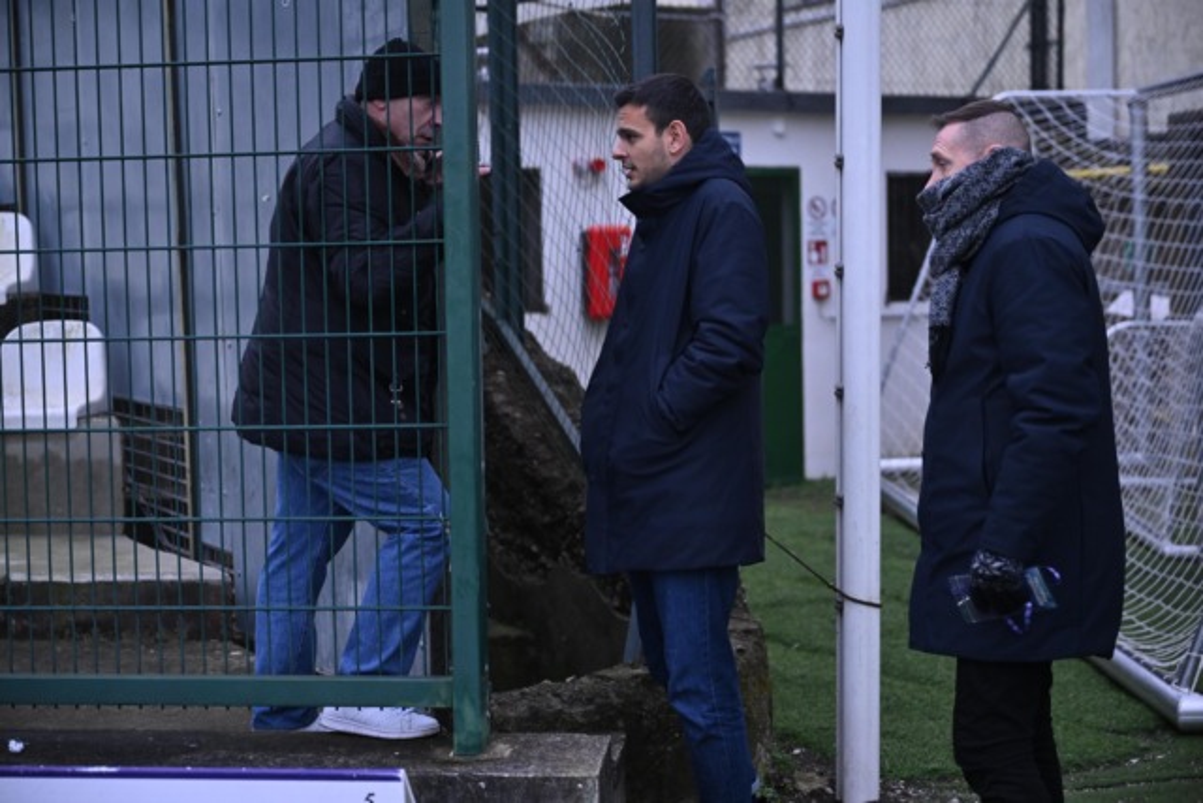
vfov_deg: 23.0
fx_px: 1972
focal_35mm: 59
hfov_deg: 33.9
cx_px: 602
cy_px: 402
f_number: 2.8
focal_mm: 59
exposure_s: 1/1000
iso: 1600
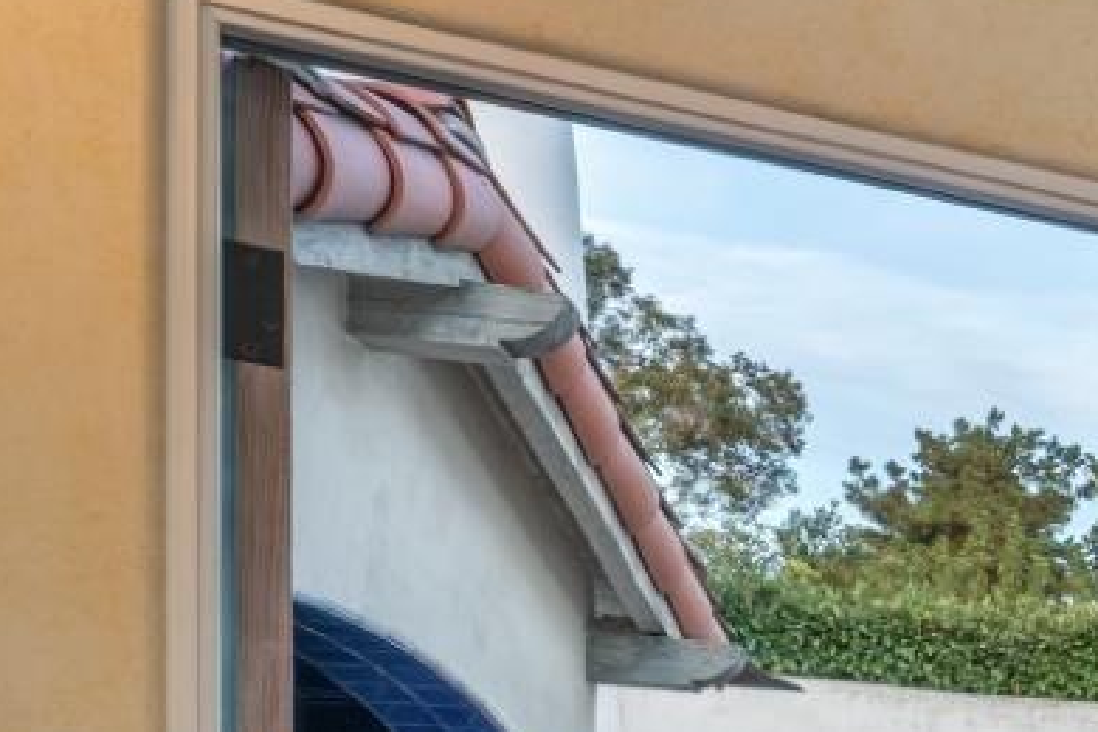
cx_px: 2148
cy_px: 1043
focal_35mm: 69
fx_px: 2104
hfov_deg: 19.1
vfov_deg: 18.0
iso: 640
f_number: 9
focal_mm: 14
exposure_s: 1/160
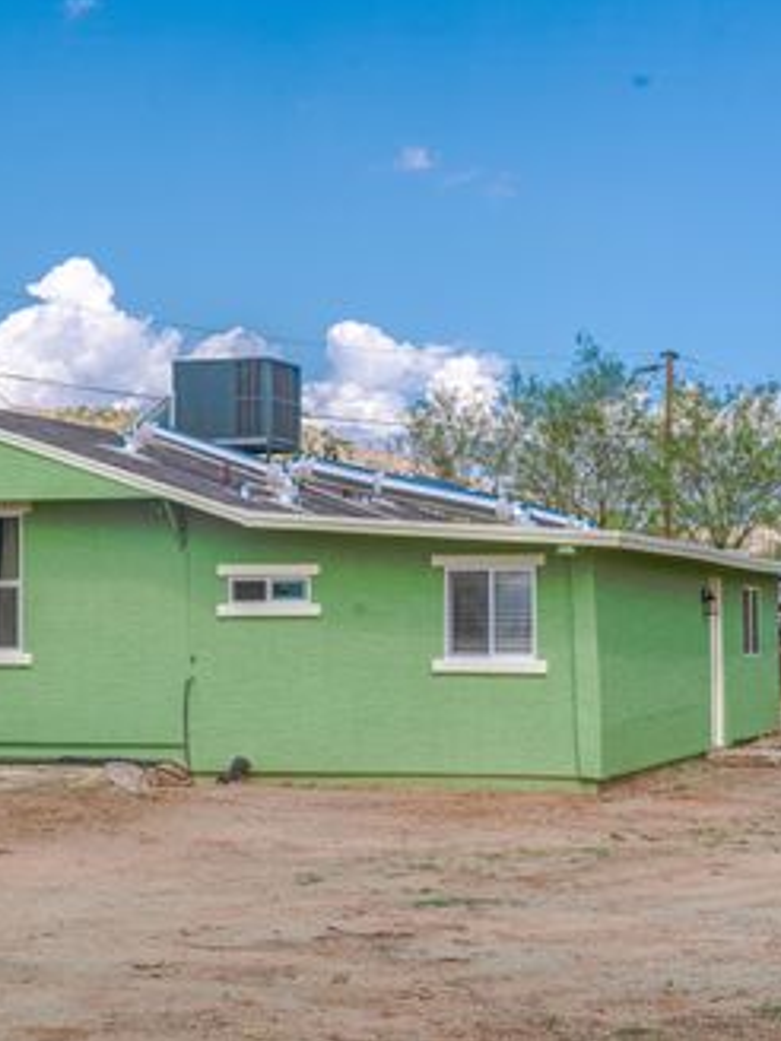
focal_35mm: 85
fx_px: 2557
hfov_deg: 17.2
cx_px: 171
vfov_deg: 23.0
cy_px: 522
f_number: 10
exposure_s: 1/8000
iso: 160
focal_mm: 58
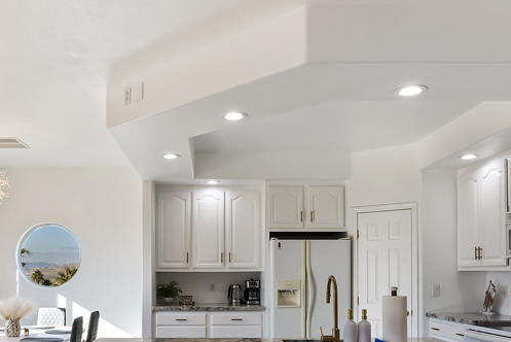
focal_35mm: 35
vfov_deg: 36.7
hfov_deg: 53.9
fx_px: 497
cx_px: 196
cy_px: 271
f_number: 11
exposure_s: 1/30
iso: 400
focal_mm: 11.5
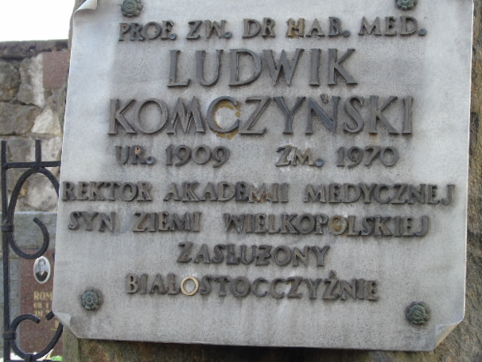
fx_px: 1588
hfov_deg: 17.3
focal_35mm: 114
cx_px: 246
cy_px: 174
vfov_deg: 13.0
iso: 100
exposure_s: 1/30
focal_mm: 19
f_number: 4.4
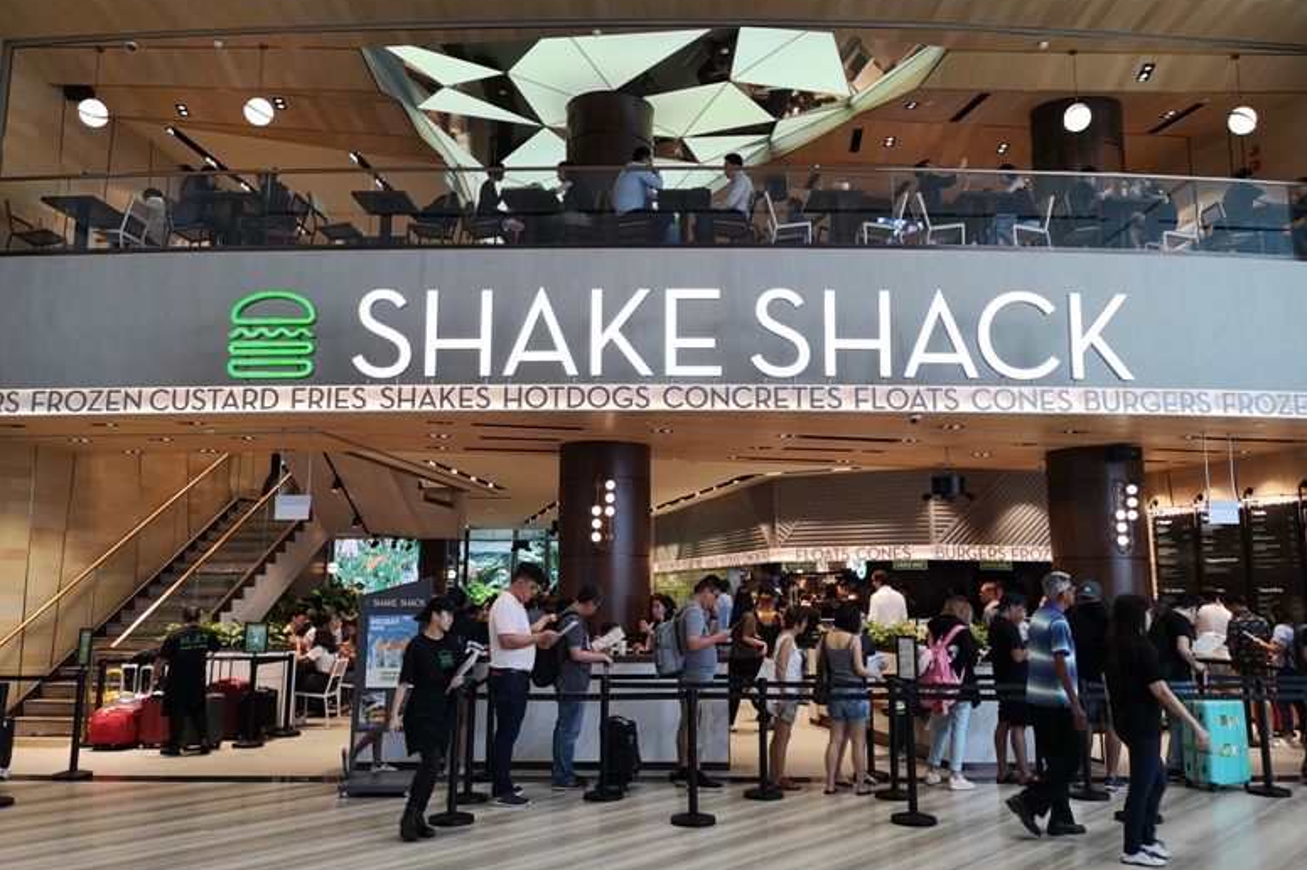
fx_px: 1052
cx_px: 673
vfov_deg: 44.9
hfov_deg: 63.7
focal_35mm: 29
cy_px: 427
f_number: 1.8
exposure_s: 1/100
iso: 80
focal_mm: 3.95
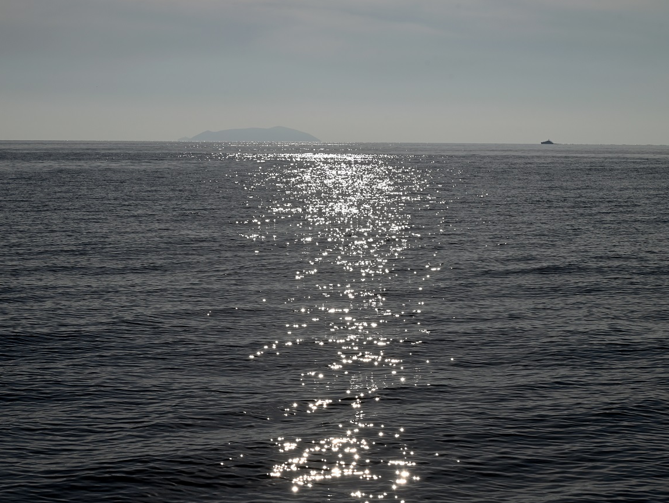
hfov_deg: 25.6
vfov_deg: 19.4
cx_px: 319
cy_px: 252
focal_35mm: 76
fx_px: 1469
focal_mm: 70
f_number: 10
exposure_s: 1/1600
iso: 100
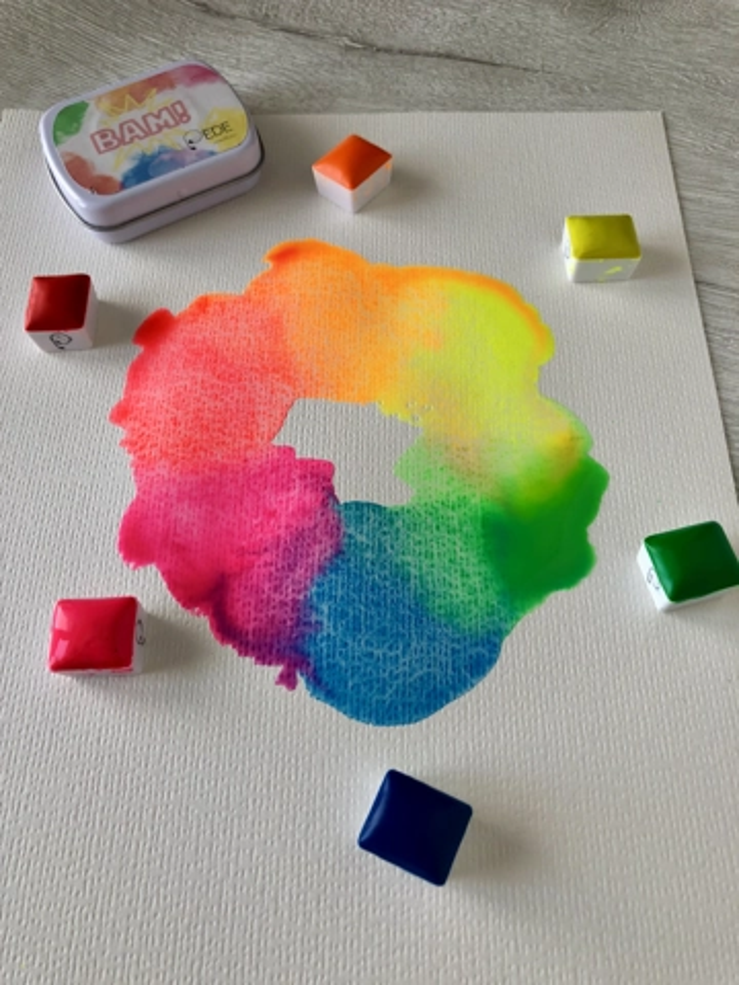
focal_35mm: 28
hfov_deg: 49.7
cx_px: 370
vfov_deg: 63.4
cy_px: 492
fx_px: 797
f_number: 1.8
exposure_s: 1/137
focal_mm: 3.99
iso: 20
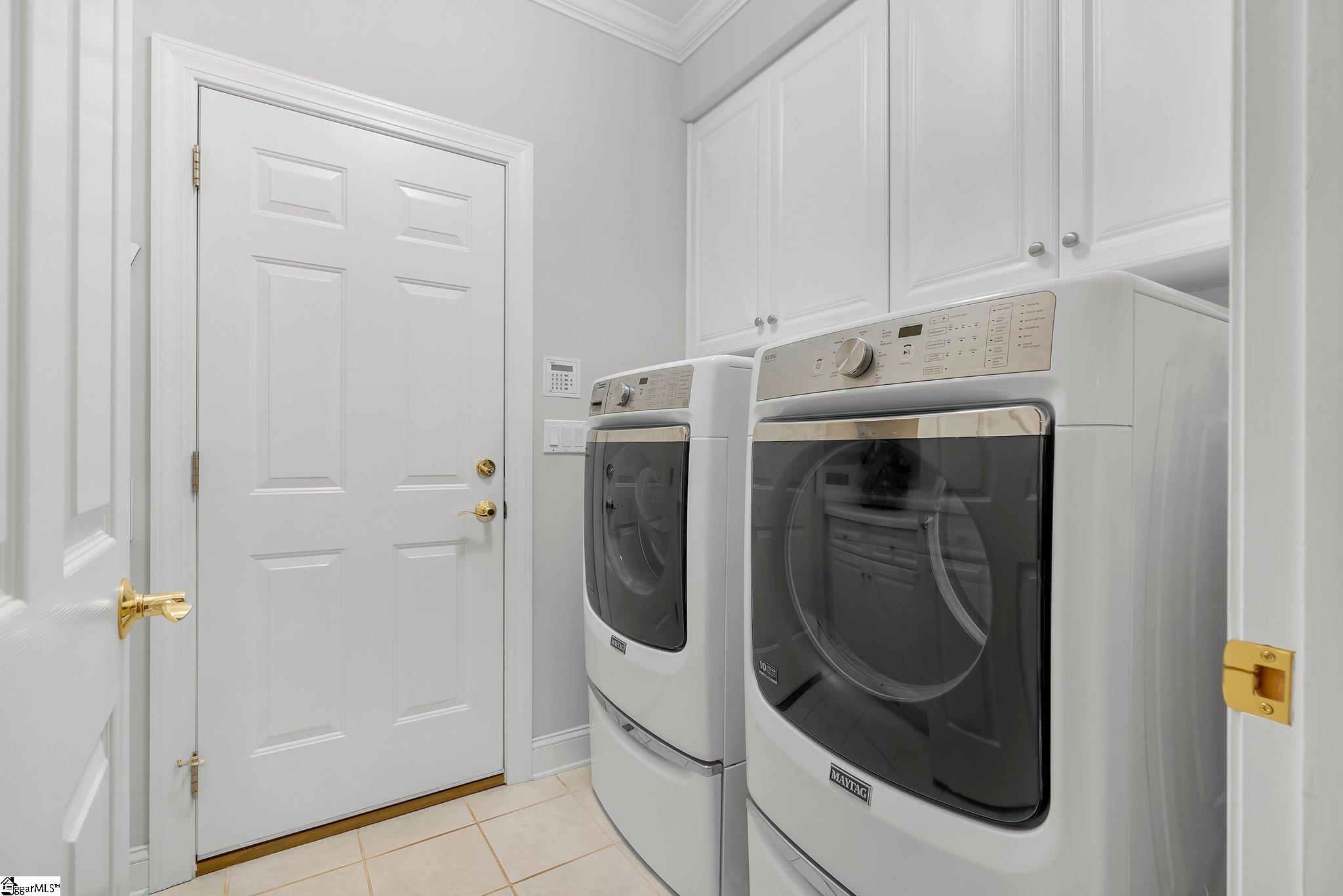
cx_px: 672
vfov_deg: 73.8
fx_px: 597
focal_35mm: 16
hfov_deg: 96.7
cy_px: 448
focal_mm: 16
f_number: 8
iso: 400
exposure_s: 1/20
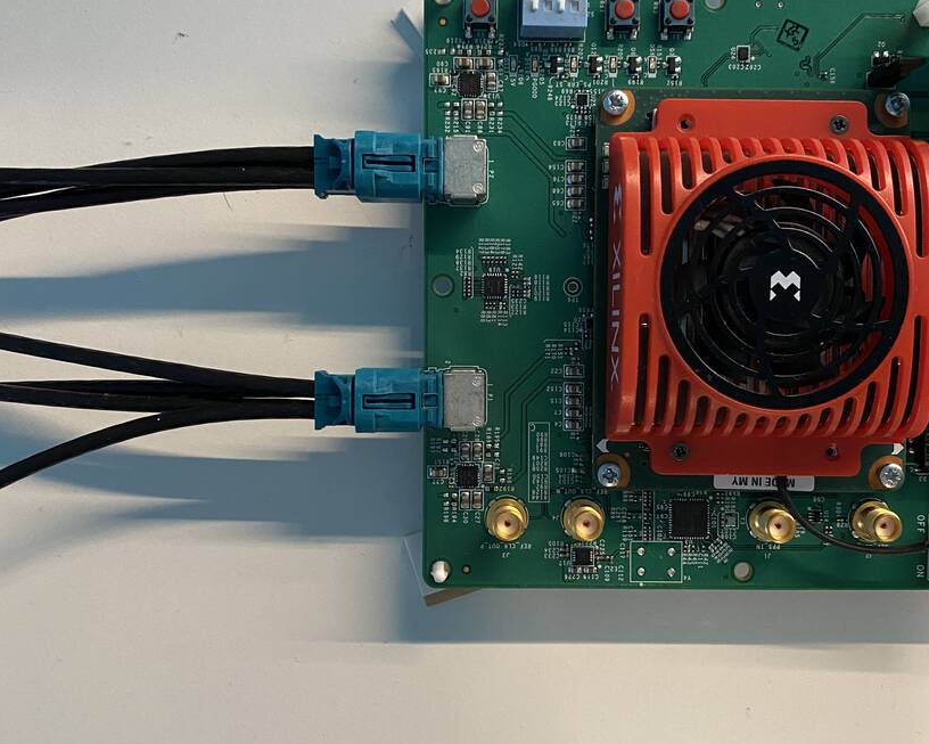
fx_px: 770
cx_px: 493
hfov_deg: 62.2
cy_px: 377
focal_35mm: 28
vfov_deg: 51.5
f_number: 1.8
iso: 500
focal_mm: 4.25
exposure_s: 1/43
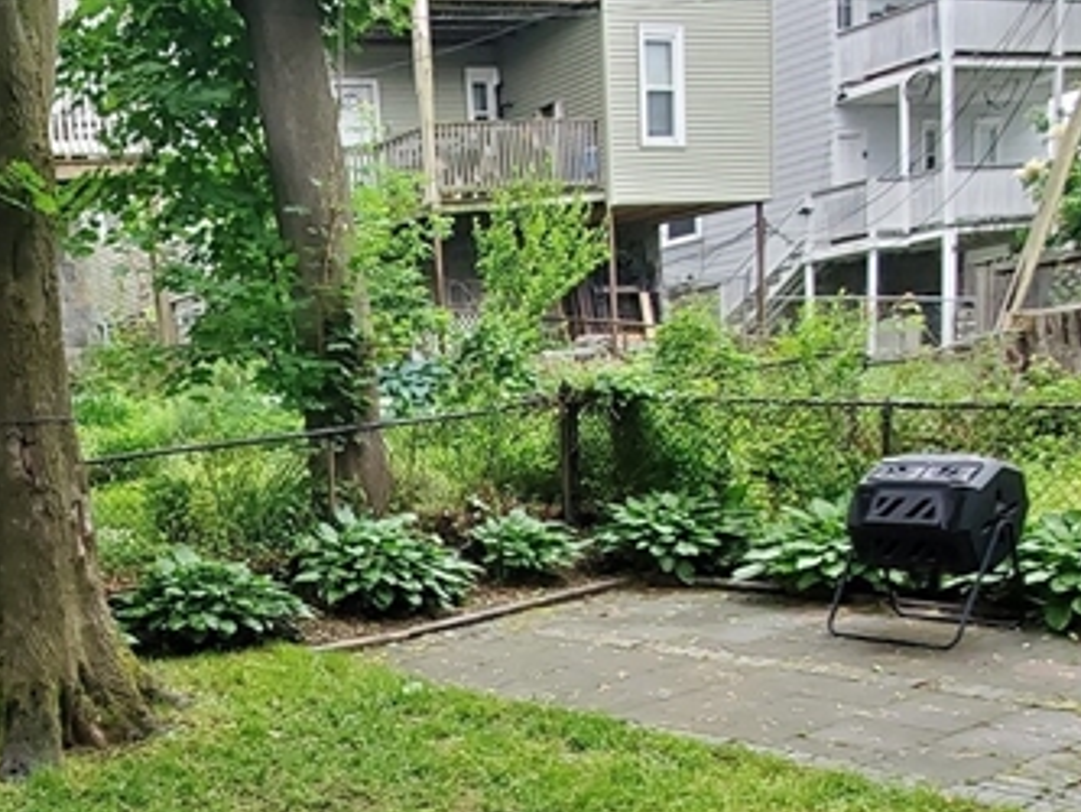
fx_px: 1250
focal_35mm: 40
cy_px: 770
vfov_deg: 33.6
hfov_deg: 42.2
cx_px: 71
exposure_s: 1/60
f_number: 2.2
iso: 80
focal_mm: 1.8
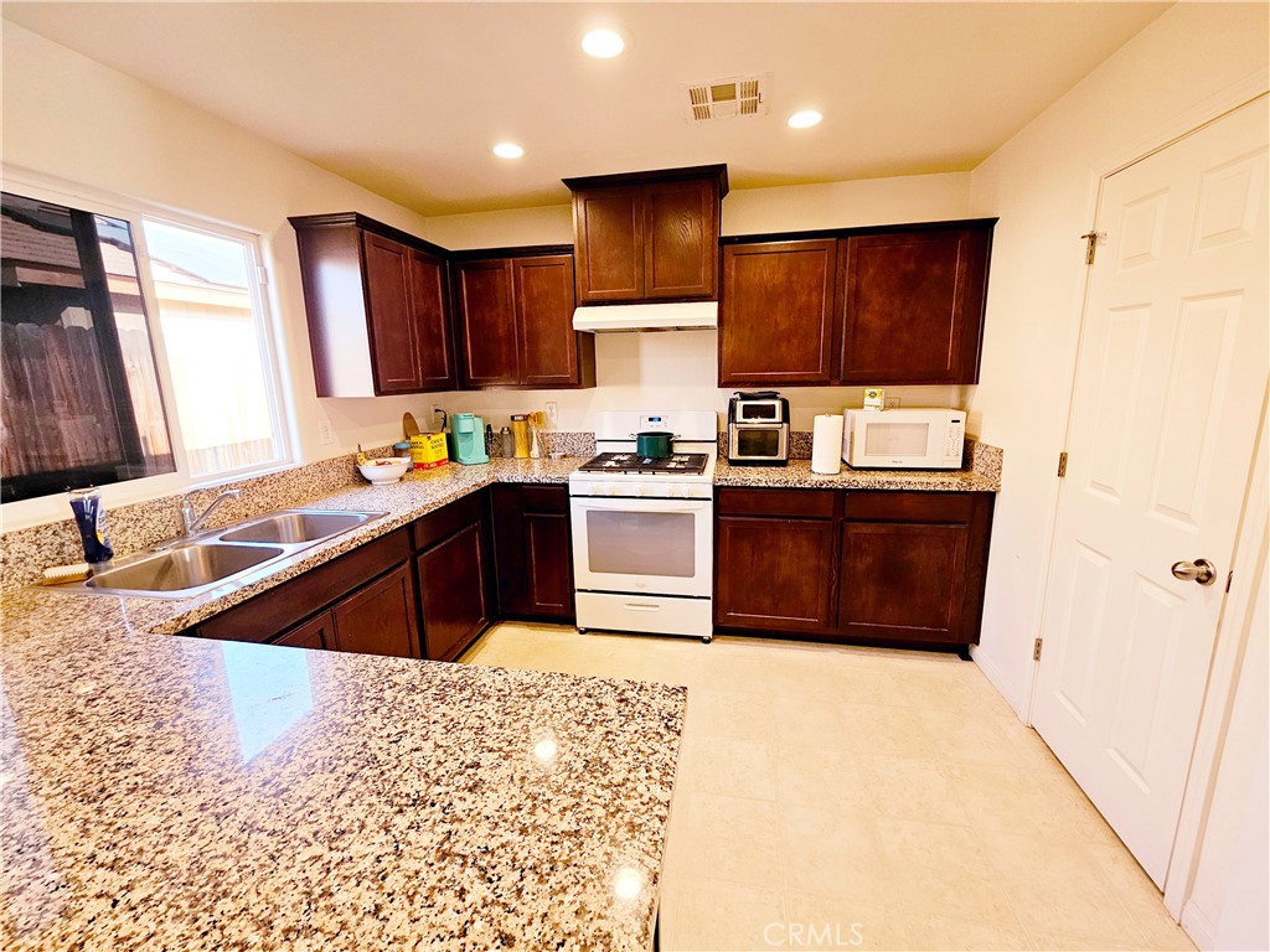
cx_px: 635
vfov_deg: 89.9
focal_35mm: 13
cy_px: 476
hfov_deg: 106.2
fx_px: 477
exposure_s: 1/60
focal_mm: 2.2
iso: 125
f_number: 2.2
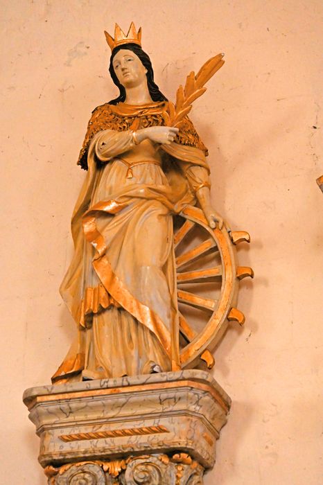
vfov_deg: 14.7
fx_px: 1886
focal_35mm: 140
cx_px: 162
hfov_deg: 9.8
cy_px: 242
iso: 5600
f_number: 6.3
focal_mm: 140
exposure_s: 1/60
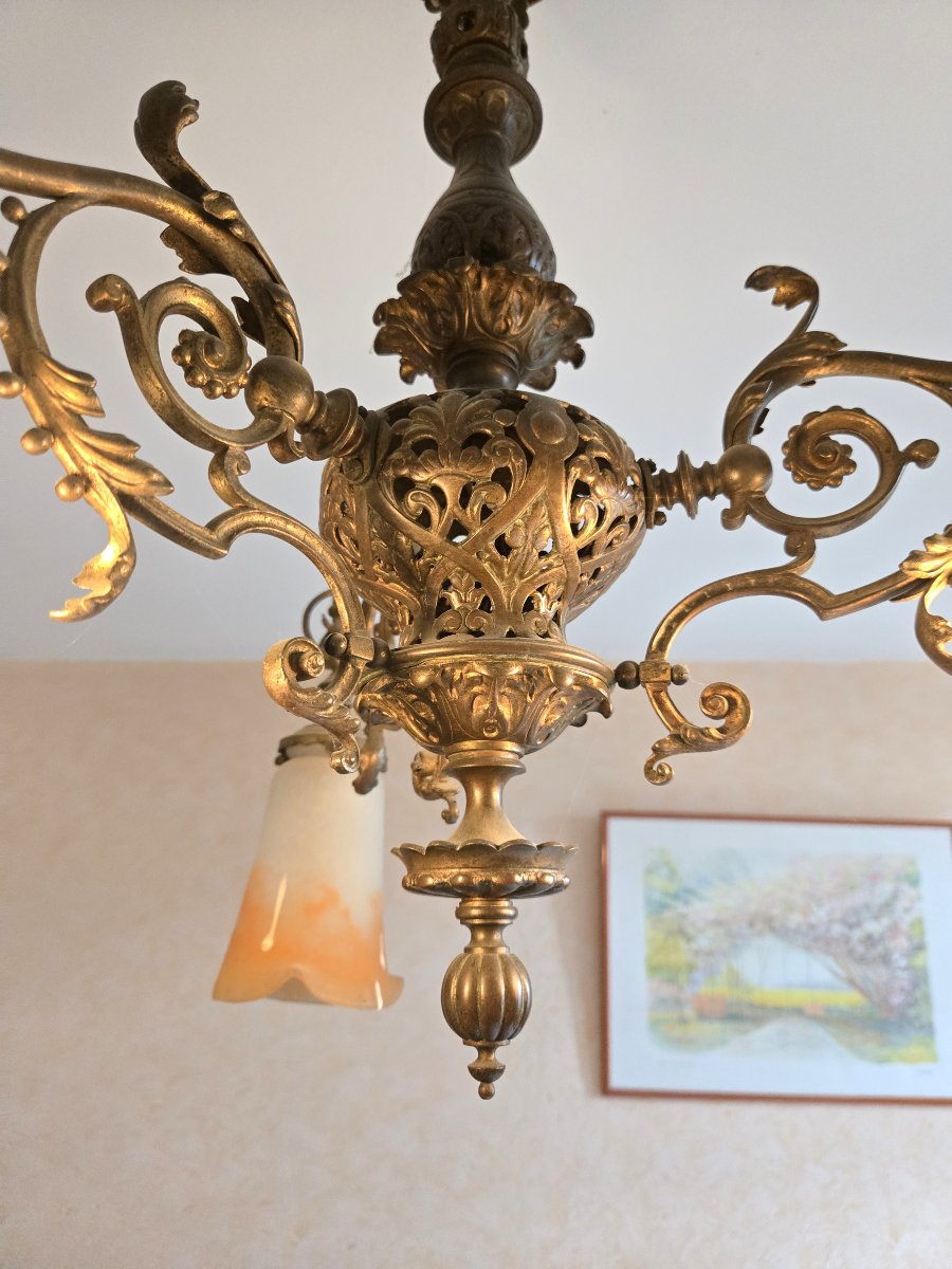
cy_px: 634
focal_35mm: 23
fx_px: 843
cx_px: 476
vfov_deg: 73.9
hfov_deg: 58.9
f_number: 1.8
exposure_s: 1/100
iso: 640
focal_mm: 5.4
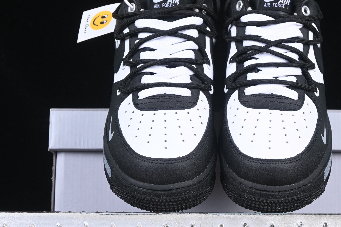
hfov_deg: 19.4
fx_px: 995
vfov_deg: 13.0
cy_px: 114
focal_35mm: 105
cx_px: 223
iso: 160
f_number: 6.3
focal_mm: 50
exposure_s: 1/60
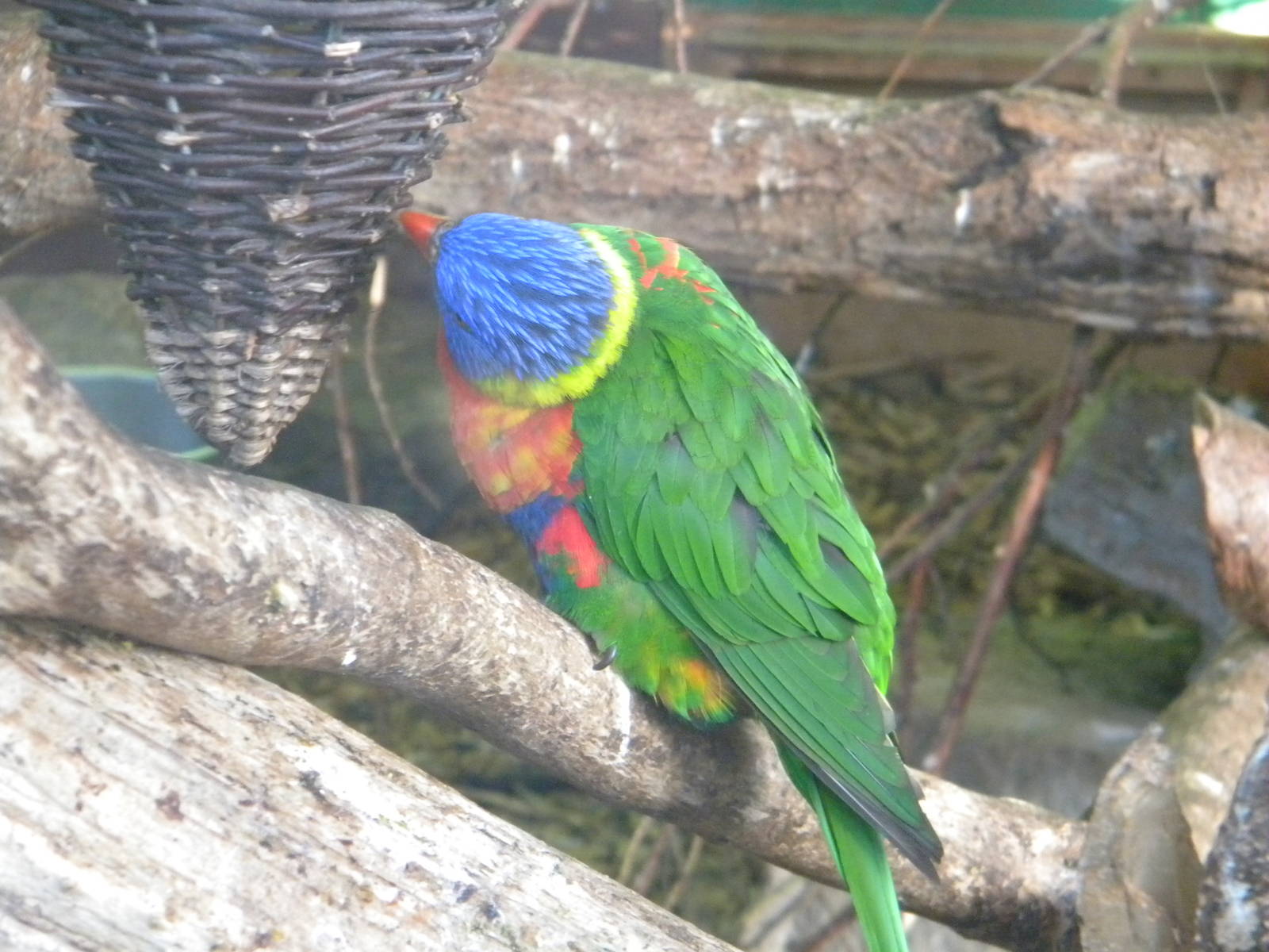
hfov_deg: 16.7
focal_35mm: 118
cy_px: 476
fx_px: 4326
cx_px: 634
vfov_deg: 12.6
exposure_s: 1/98.4
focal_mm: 21.3
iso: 800
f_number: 4.8
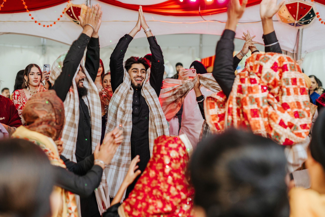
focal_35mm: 50
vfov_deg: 27.0
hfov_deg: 39.6
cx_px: 162
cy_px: 108
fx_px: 451
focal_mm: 50
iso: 400
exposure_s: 1/200
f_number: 2
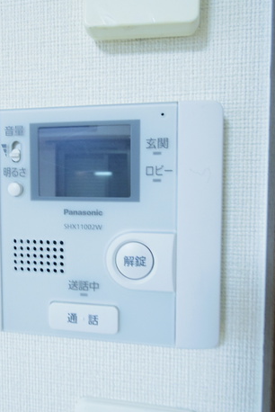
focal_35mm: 27
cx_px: 99
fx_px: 309
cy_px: 189
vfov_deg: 67.2
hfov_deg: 47.4
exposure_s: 1/10
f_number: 3.7
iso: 400
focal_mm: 3.8
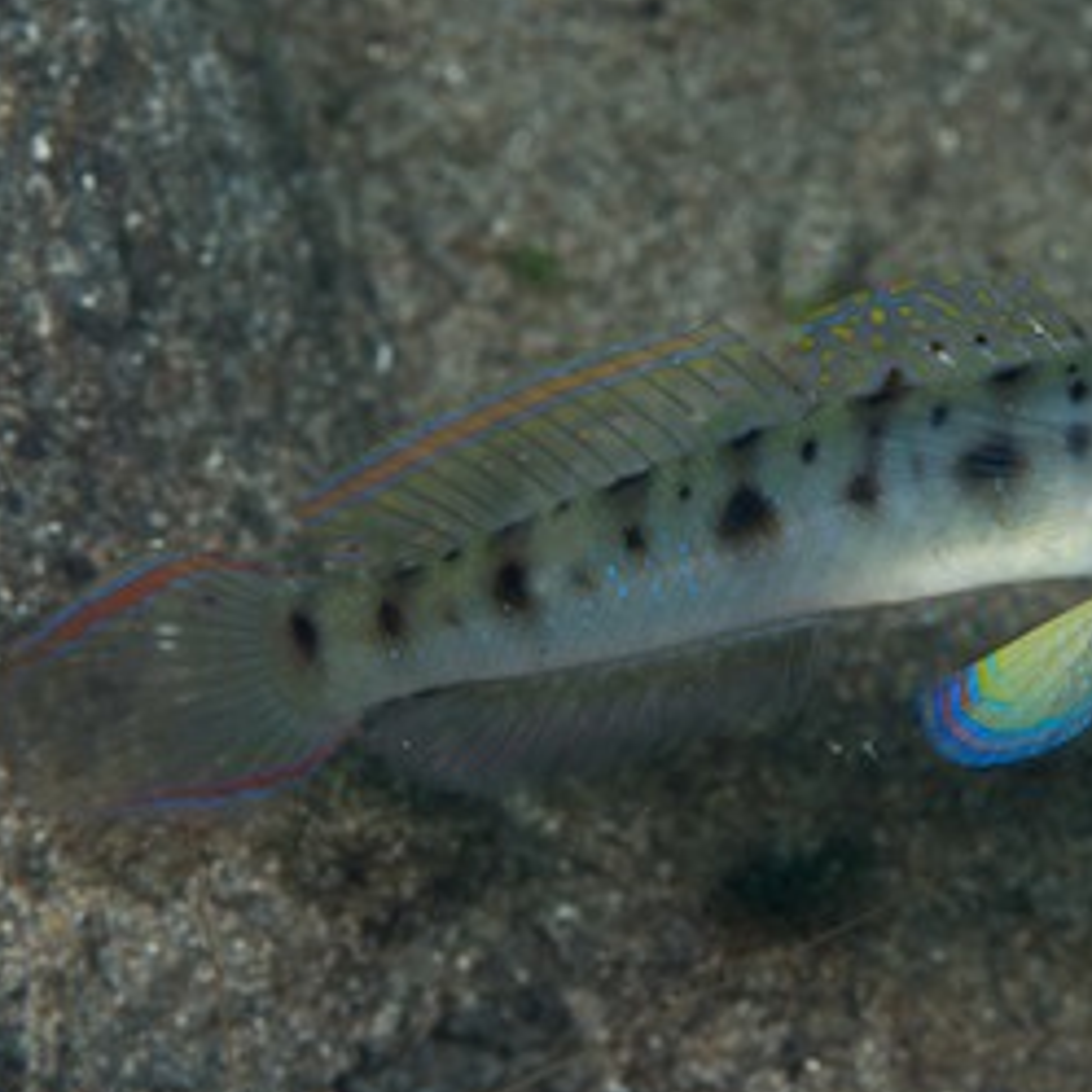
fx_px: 7662
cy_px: 548
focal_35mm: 215
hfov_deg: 8.1
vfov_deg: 8.2
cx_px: 750
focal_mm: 105
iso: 100
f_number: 16
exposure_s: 1/60
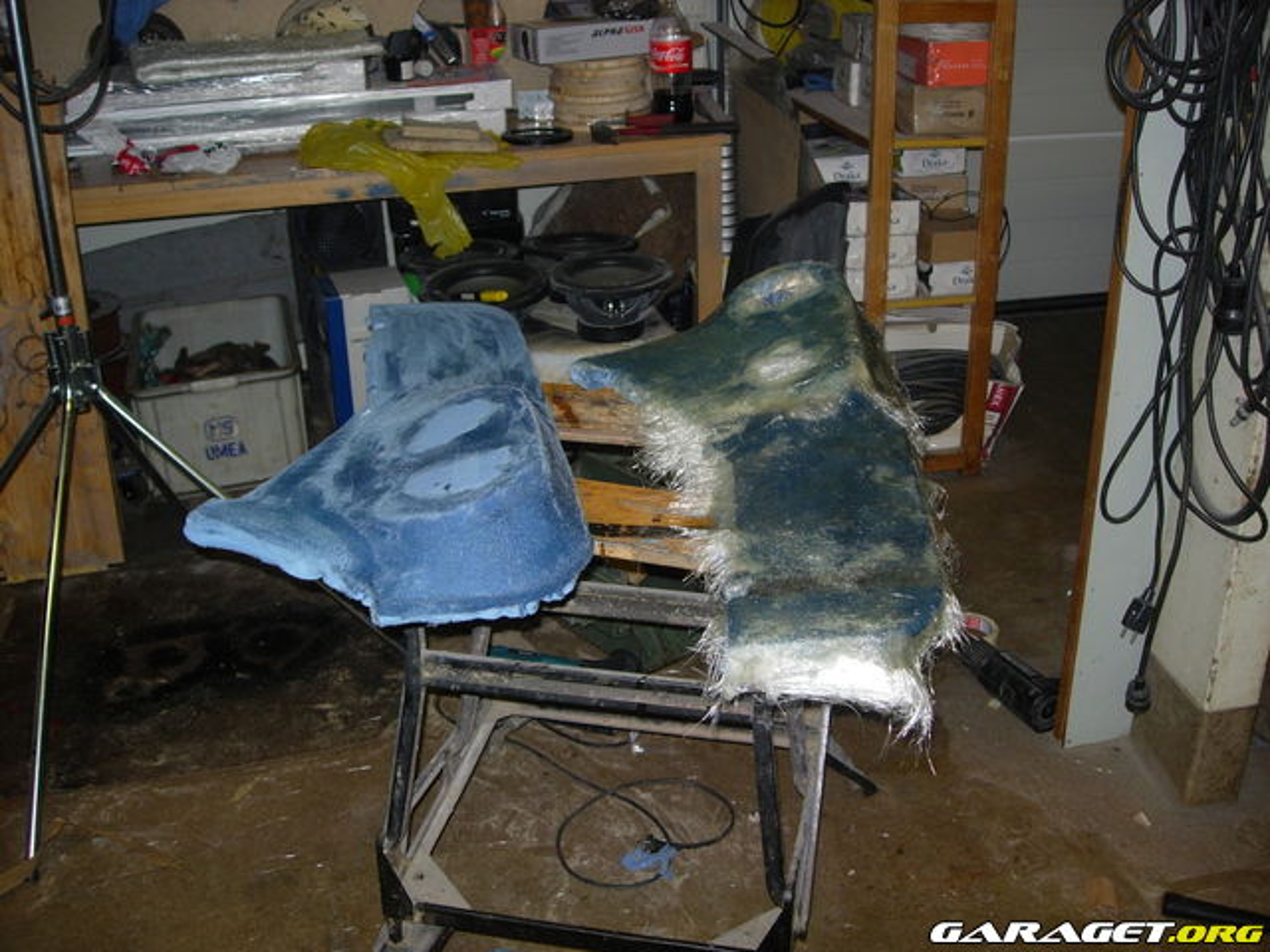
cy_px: 476
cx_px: 635
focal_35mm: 38
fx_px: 1394
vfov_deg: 37.7
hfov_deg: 49.0
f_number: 2.8
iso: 79
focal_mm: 7.8
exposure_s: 1/64
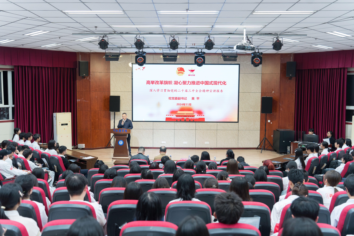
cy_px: 118
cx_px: 177
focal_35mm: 36
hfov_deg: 53.1
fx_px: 354
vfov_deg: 36.9
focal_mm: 36
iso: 1250
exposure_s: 1/100
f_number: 2.8
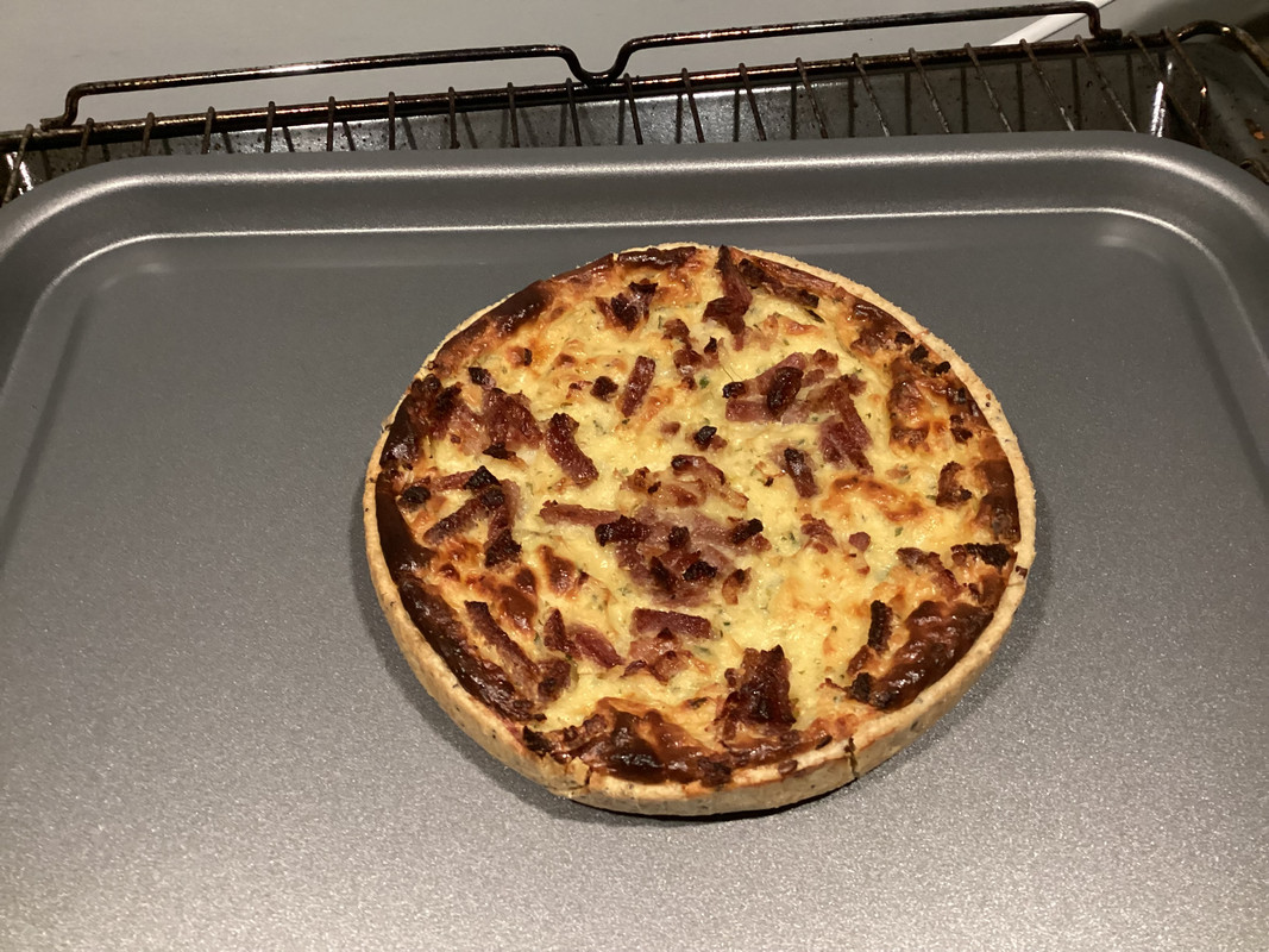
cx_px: 634
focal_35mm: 31
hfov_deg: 58.4
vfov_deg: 45.4
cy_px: 476
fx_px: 1136
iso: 320
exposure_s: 1/30
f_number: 2.4
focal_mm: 3.3
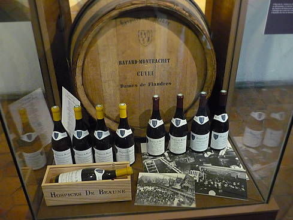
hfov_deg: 55.3
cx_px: 146
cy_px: 110
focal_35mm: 33
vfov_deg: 43.0
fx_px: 279
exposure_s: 1/10
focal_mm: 5.5
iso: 800
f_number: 2.8
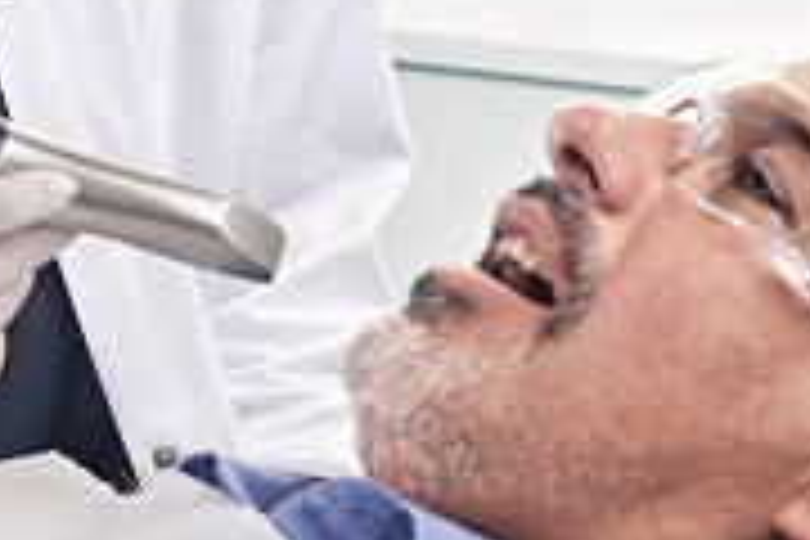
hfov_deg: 7.6
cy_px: -148
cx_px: -547
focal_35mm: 264
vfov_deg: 5.2
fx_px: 5940
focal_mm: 50
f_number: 2.8
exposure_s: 1/200
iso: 200
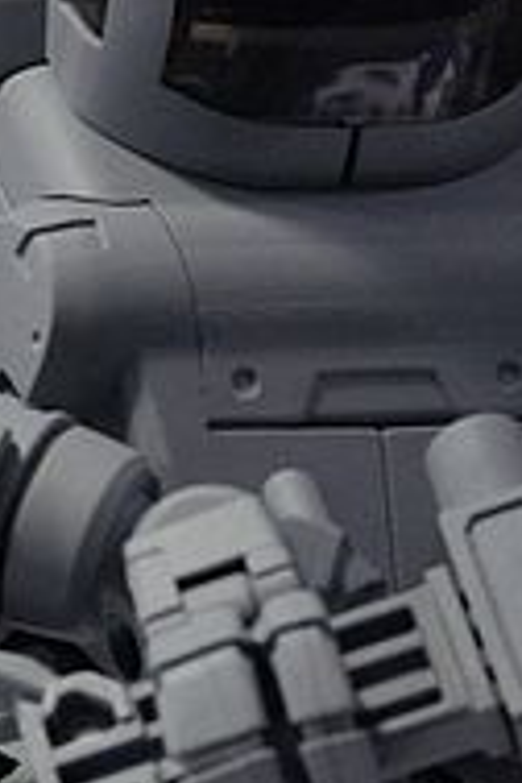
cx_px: 166
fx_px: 6894
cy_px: 642
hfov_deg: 4.3
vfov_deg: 6.5
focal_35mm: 317
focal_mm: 50
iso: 2000
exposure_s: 1/100
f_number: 5.6
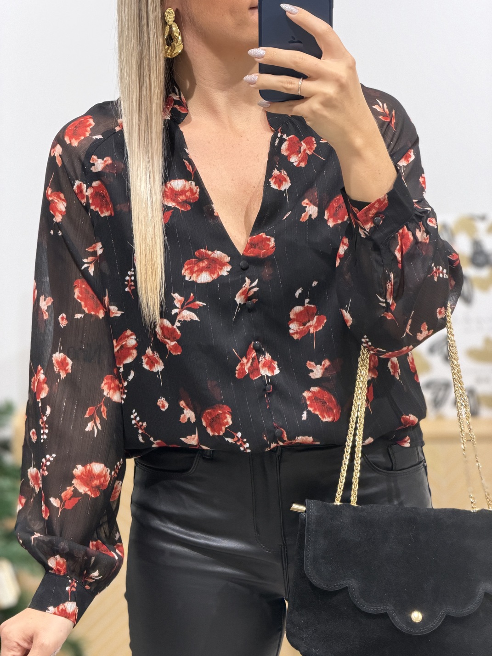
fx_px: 1895
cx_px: 246
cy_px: 328
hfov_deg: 14.8
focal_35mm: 100
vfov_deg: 19.6
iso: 400
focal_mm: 16.89
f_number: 2.8
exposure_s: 1/100
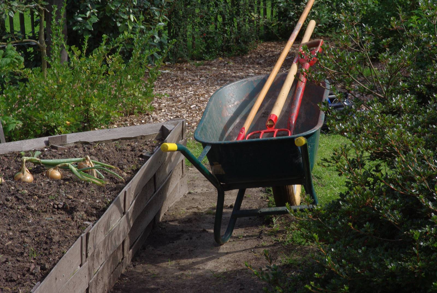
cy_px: 146
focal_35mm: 105
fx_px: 1276
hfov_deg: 19.4
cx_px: 218
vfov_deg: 13.1
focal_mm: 70
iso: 200
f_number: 13
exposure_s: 1/100
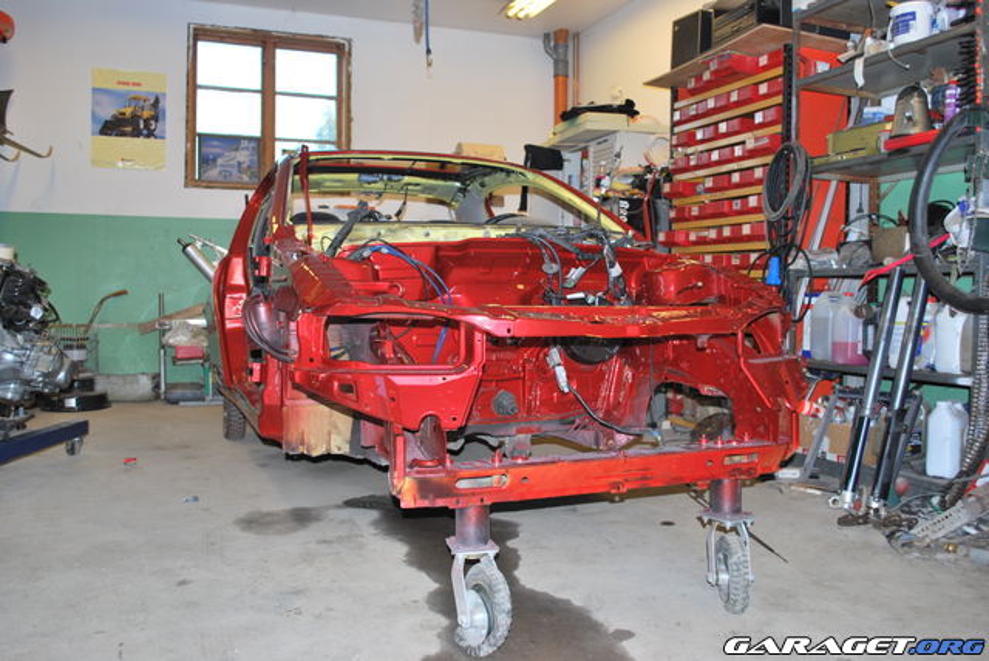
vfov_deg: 43.7
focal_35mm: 30
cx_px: 494
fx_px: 825
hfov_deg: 61.9
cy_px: 330
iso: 200
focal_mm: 20
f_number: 3.8
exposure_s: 1/60
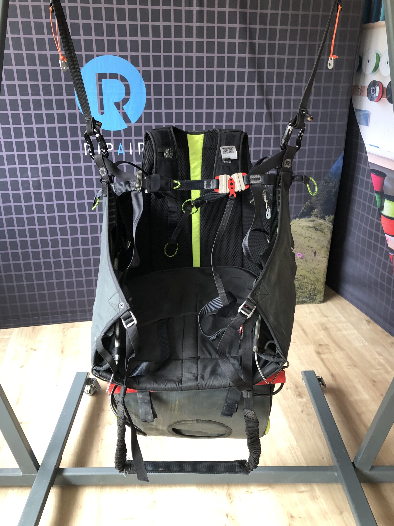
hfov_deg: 46.8
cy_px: 259
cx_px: 196
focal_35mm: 30
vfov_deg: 60.0
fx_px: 455
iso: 40
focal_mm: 3.99
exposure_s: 1/17
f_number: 1.8
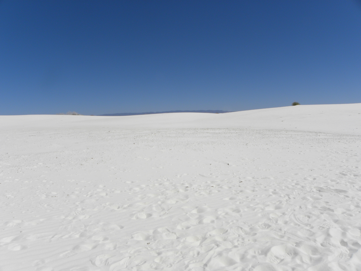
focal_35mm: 26
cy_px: 136
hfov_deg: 67.3
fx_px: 271
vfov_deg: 53.1
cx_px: 180
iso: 64
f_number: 8
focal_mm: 4.6
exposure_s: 1/483
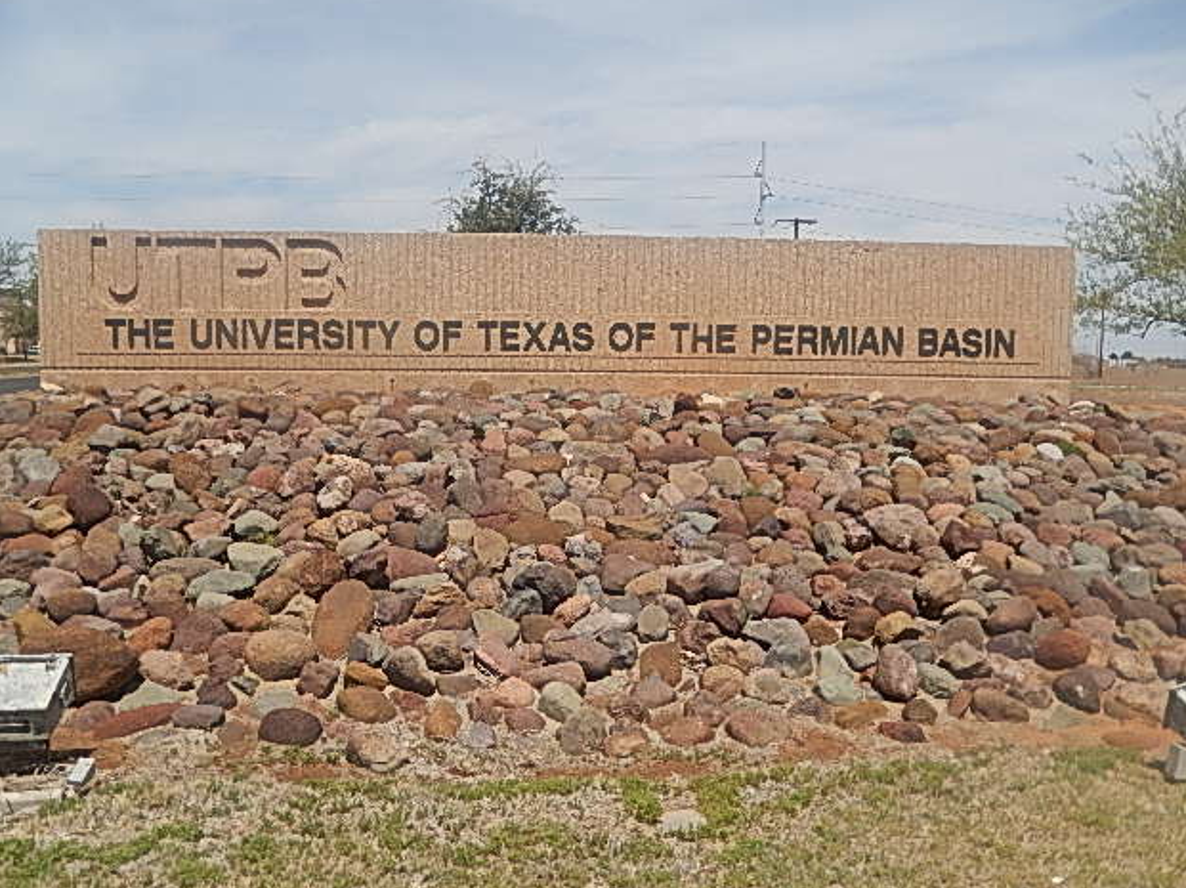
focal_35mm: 33
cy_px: 447
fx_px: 1130
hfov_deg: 55.4
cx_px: 579
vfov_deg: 42.9
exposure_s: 1/500
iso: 125
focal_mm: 5.7
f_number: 7.6
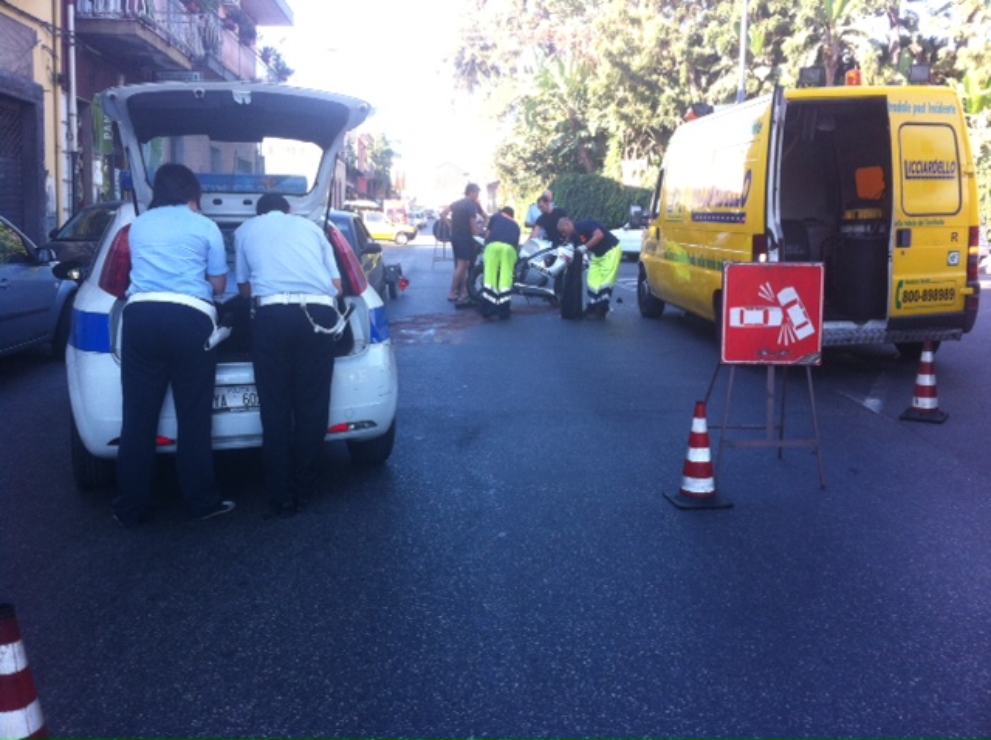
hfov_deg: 52.7
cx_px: 496
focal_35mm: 35
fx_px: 1000
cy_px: 370
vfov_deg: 40.6
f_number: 2.8
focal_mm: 3.85
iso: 80
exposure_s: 1/120
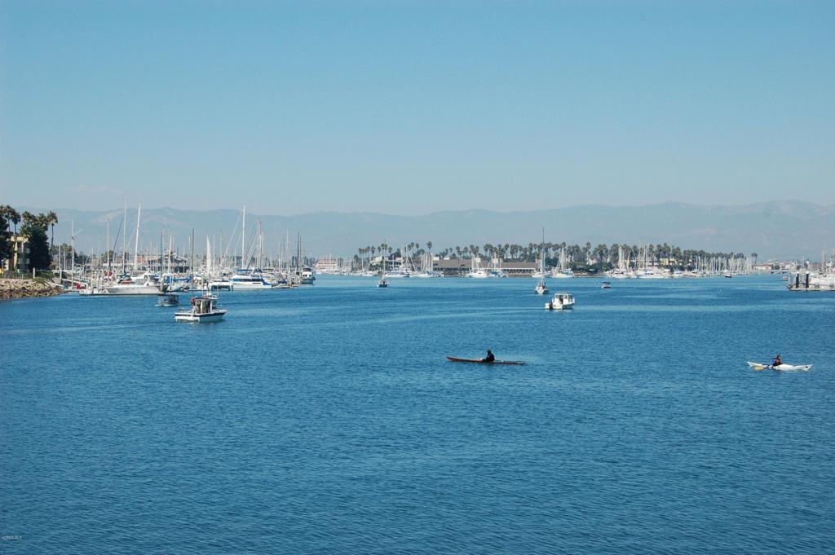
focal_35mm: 69
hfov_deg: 29.3
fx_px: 1599
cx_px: 418
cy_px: 278
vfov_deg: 19.7
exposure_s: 1/400
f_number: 10
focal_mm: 46
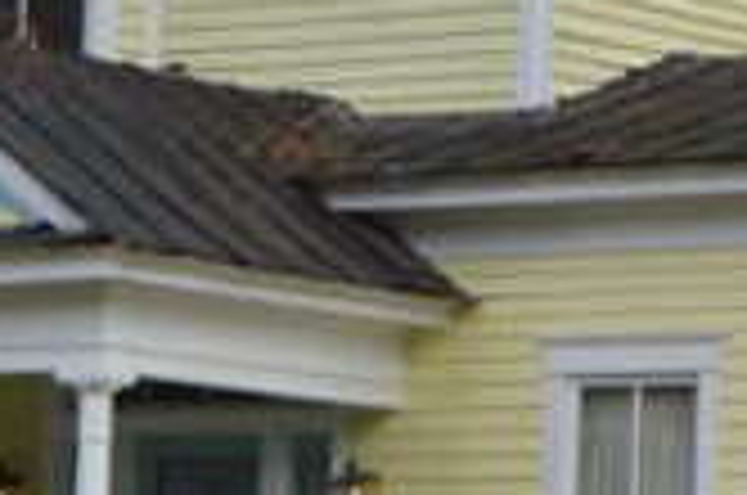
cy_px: -122
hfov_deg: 8.1
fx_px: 5248
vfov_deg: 5.4
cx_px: 626
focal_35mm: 253
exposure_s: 1/160
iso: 100
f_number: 6.3
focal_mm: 35
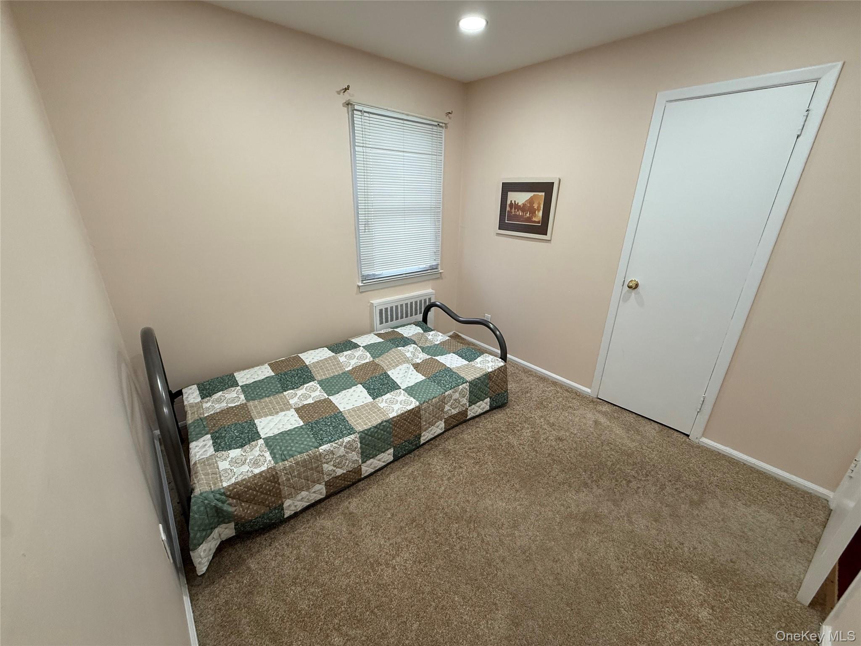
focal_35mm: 14
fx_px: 348
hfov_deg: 102.1
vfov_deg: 85.7
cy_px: 323
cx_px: 430
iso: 160
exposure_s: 1/120
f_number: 2.2
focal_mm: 2.22
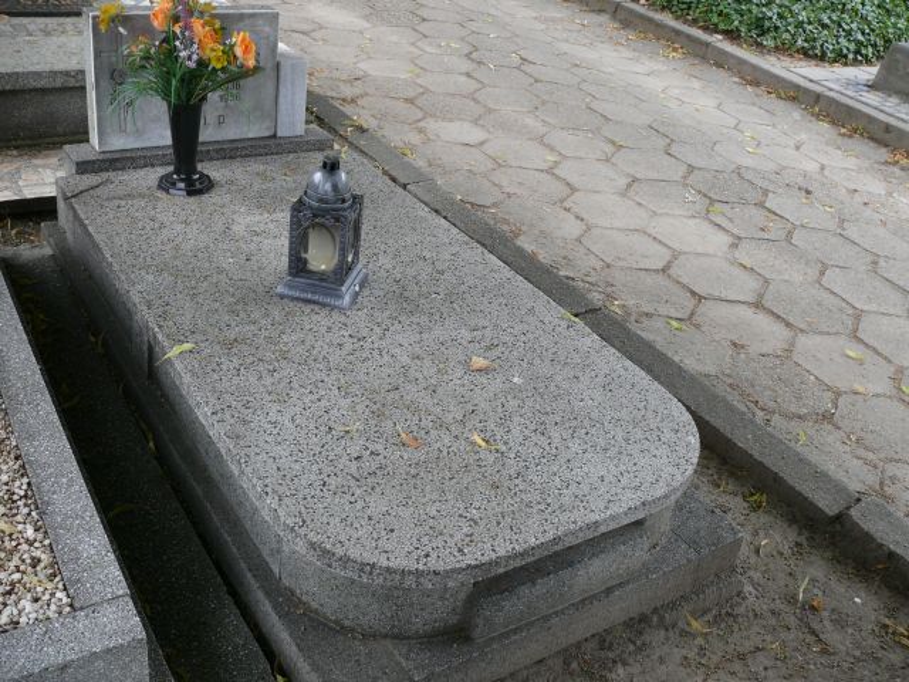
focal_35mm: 35
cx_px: 454
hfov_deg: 52.6
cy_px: 341
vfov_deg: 40.7
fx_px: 919
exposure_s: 1/100
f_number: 2.8
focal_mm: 7.4
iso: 100
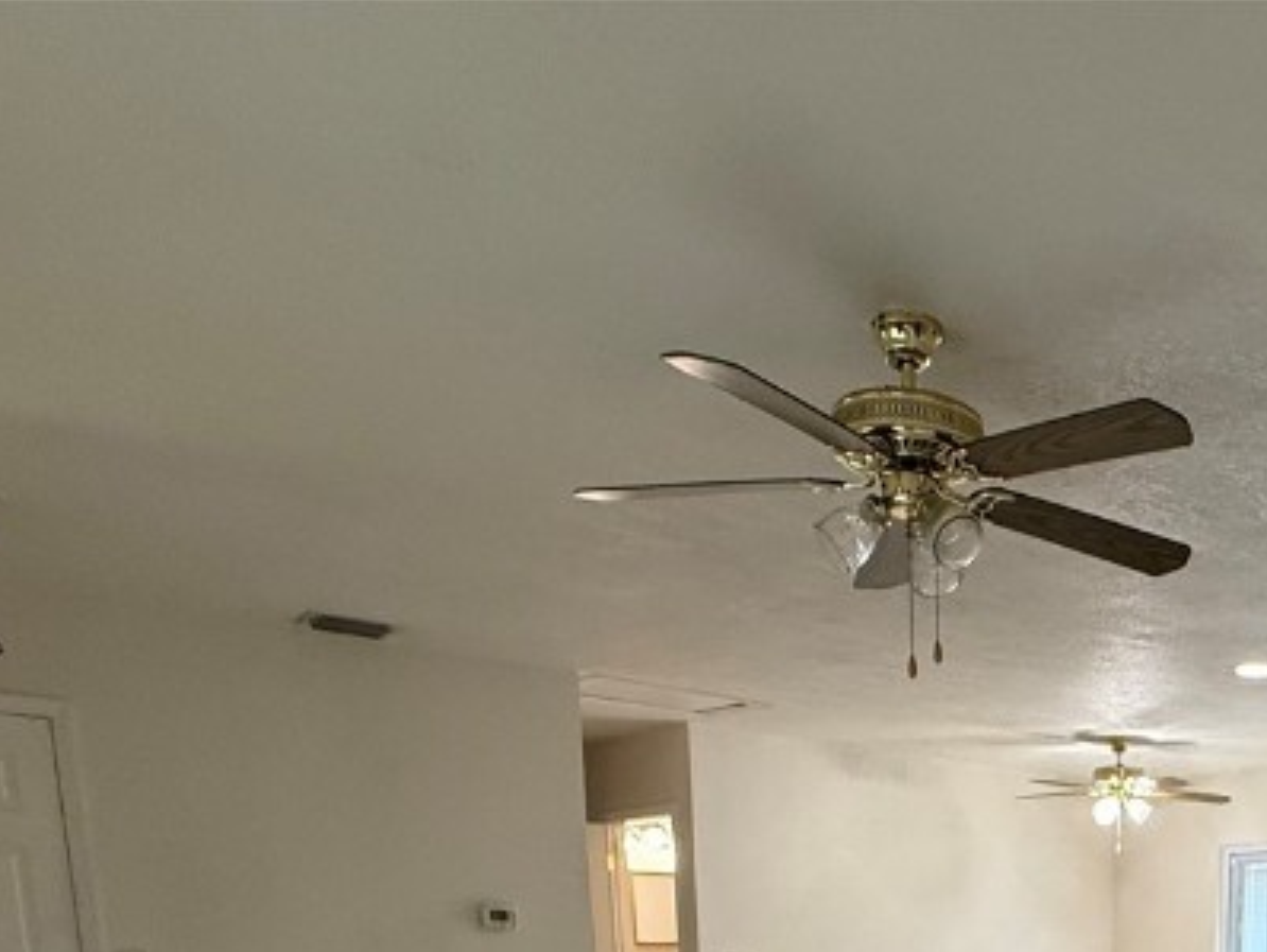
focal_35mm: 36
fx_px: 1318
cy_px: 1219
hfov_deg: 46.3
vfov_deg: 31.3
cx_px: 1143
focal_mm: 2.22
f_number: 2.2
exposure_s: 1/120
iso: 400
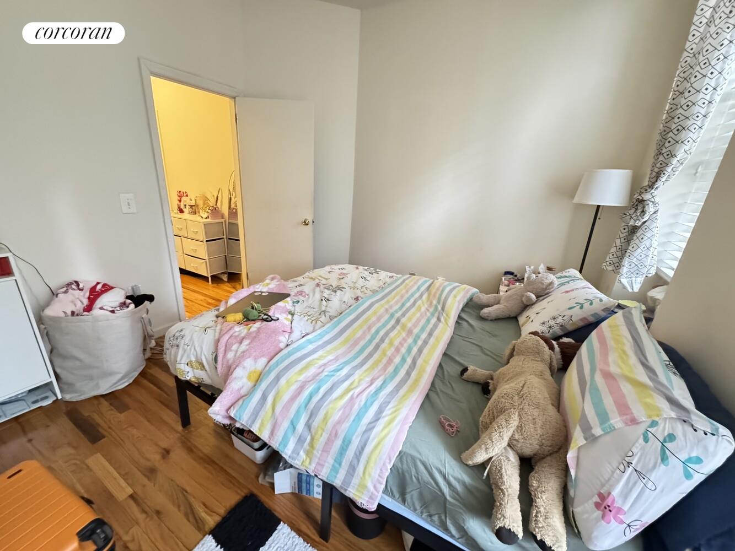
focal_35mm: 14
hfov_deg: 102.1
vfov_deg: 85.7
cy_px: 276
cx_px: 368
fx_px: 297
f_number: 2.2
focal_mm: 2.22
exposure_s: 1/40
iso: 1600
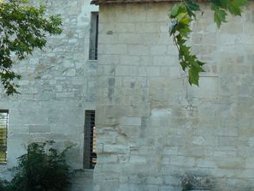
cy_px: 131
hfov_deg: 20.2
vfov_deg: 15.2
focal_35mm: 97
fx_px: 712
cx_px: 139
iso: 100
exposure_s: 1/100
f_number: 3.6
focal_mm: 6
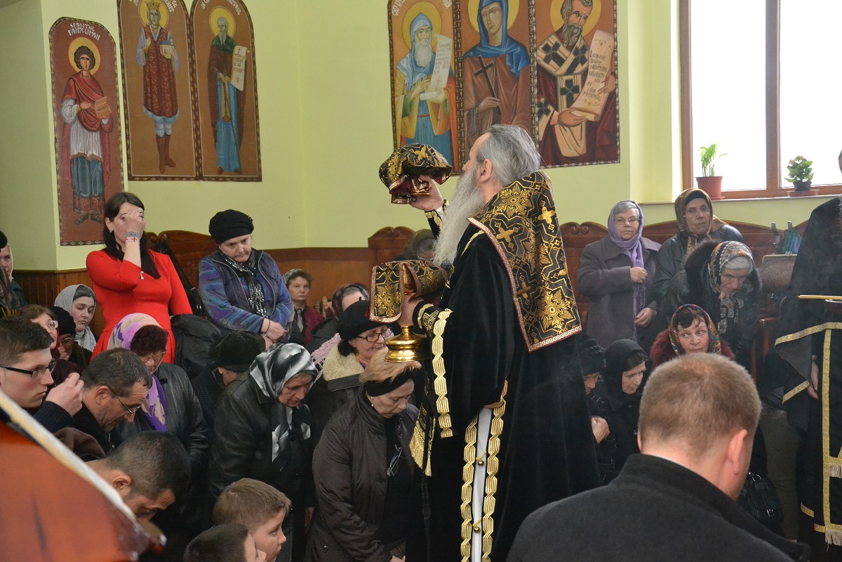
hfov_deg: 41.1
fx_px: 1123
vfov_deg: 28.1
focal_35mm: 48
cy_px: 281
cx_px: 421
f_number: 4.2
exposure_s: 1/80
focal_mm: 32
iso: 3200
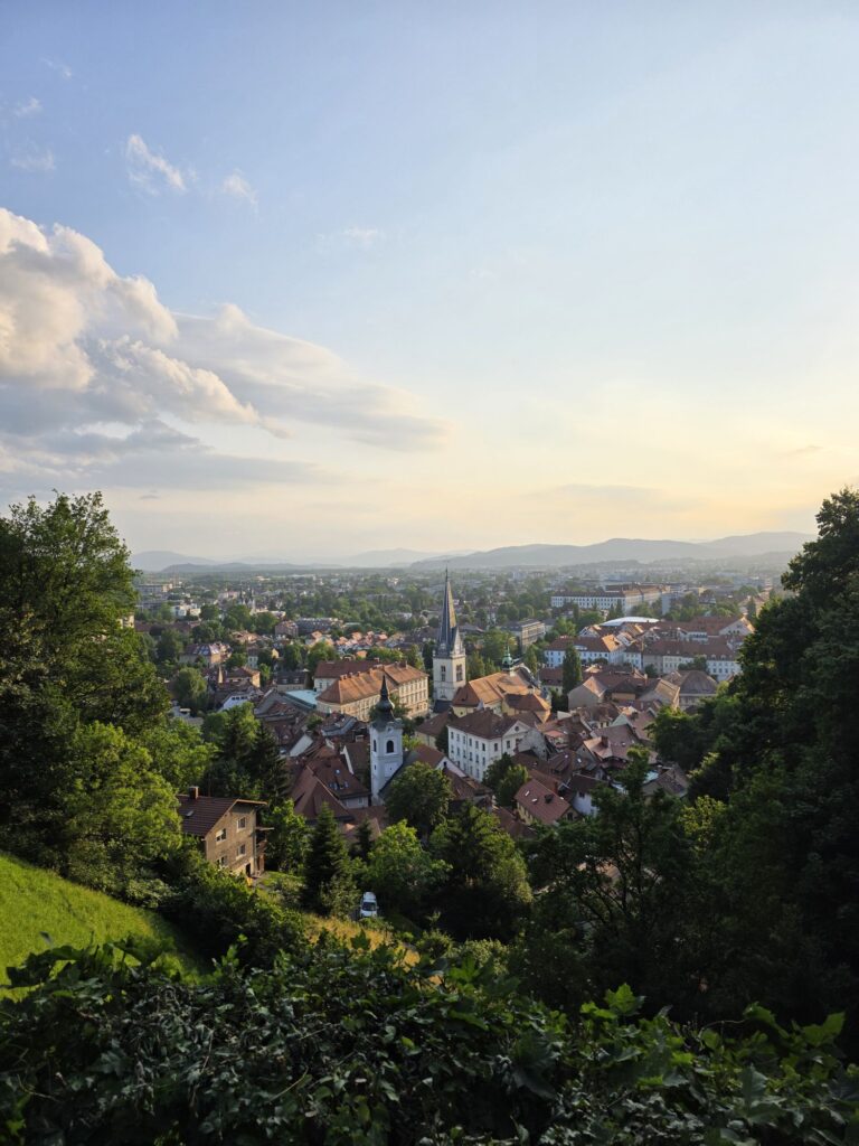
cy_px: 573
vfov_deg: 73.9
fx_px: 761
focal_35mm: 23
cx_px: 430
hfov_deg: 58.9
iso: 80
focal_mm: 6.3
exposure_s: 1/5778
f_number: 1.7
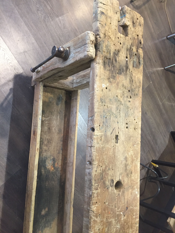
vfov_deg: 61.7
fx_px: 195
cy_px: 116
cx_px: 88
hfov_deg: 48.2
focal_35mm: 29
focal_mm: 4.15
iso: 200
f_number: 2.2
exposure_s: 1/33
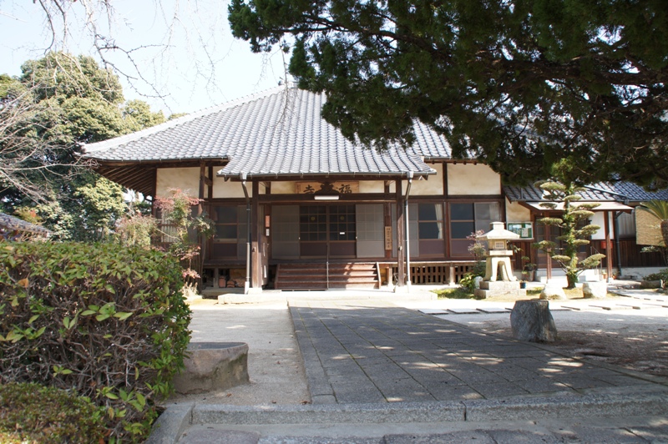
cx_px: 334
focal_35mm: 27
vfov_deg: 47.9
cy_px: 222
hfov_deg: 67.4
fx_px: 501
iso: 100
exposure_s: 1/80
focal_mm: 18
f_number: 5.6
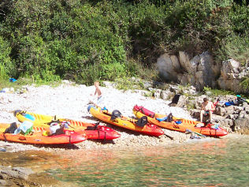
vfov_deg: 23.6
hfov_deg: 31.2
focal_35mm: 62
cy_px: 112
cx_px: 107
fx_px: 446
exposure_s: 1/350
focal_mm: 7.8
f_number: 5.6
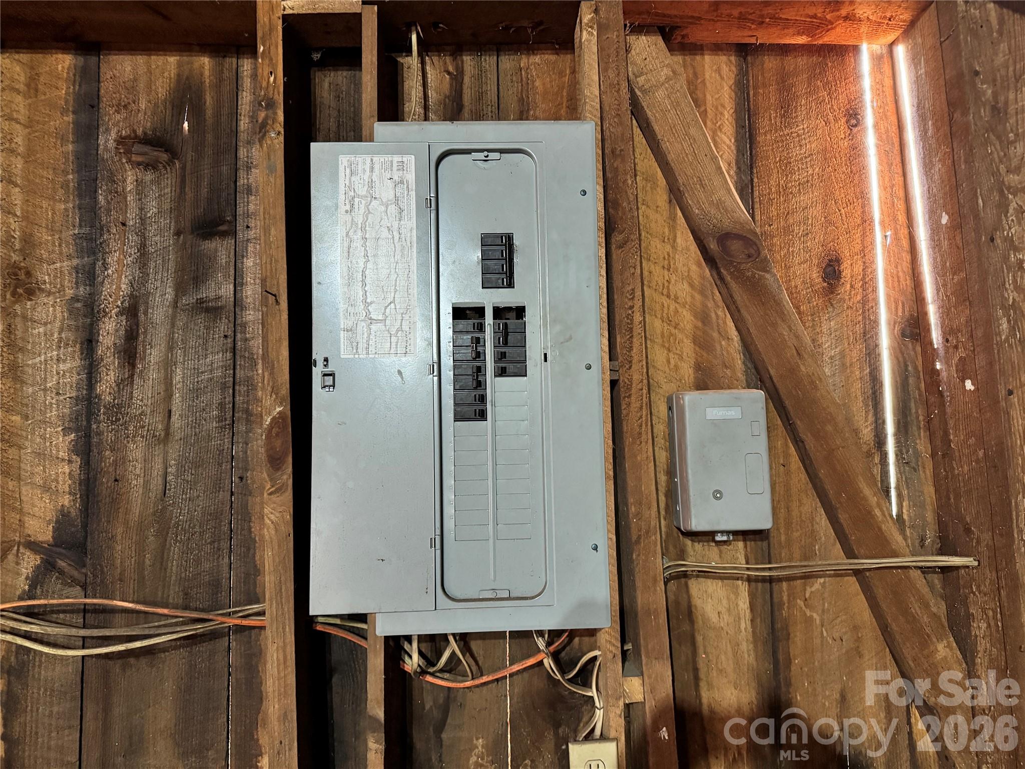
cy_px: 384
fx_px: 711
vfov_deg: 56.8
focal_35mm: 24
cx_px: 512
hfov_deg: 71.6
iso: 800
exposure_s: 1/30
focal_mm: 6.76
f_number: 1.78
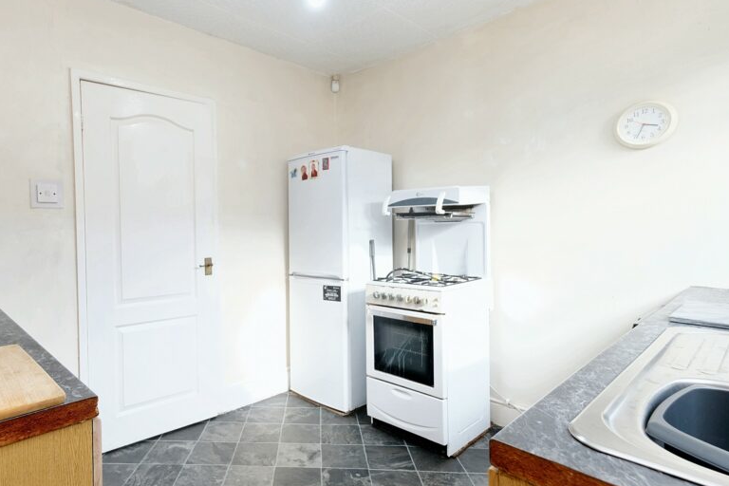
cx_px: 286
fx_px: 405
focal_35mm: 20
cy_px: 241
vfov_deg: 61.9
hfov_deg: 82.8
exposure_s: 1/60
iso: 320
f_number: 4
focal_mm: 10
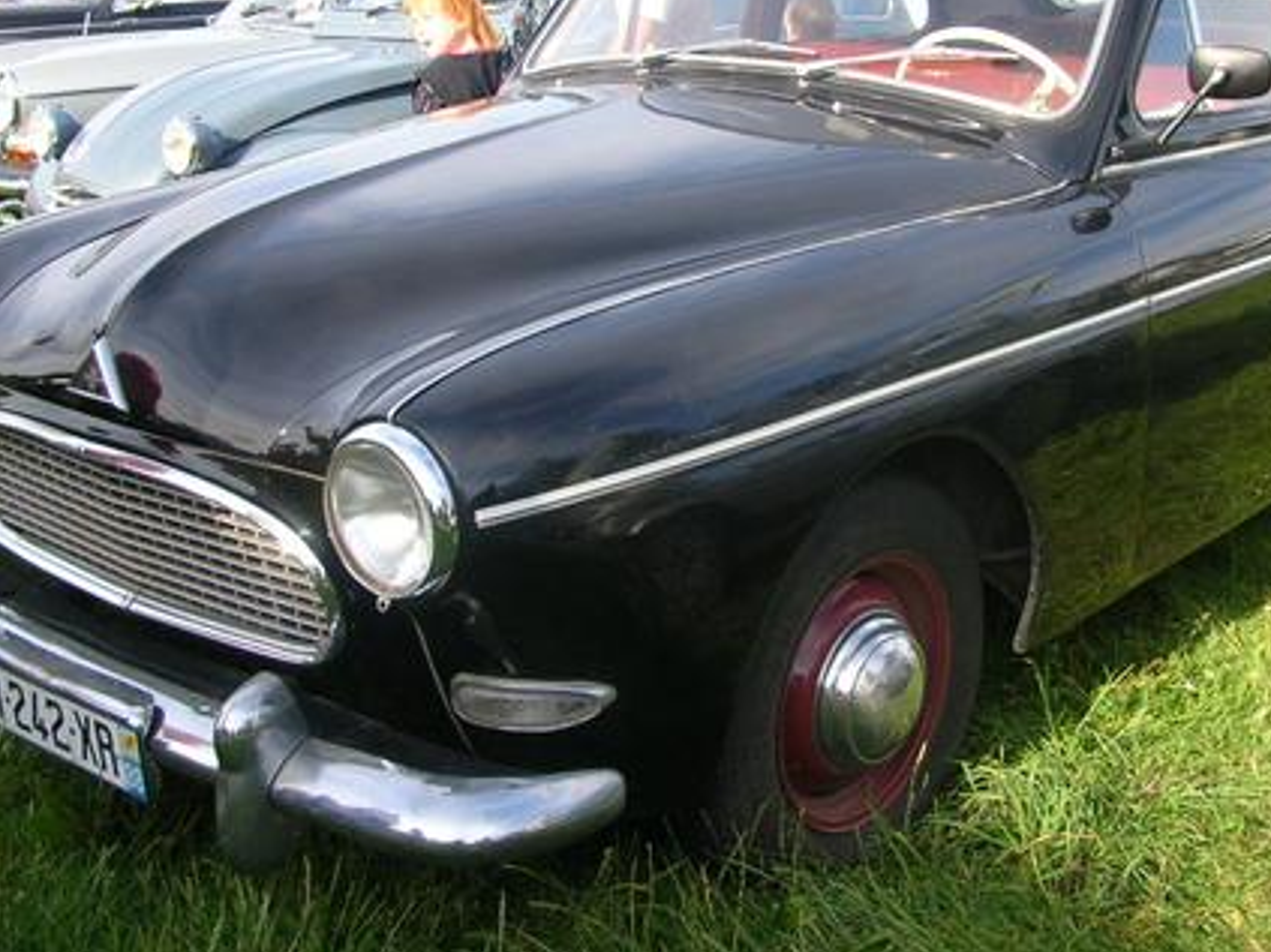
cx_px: 763
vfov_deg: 27.4
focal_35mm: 53
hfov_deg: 36.0
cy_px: 351
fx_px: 1945
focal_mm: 5.8
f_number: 2.8
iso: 50
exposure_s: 1/253
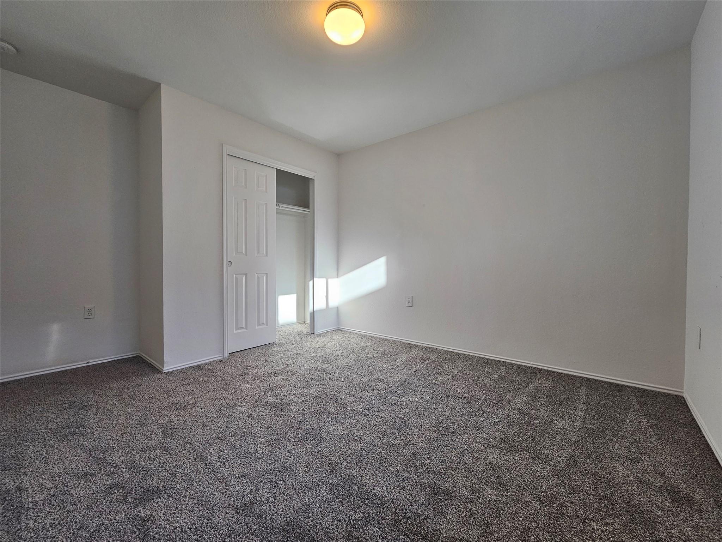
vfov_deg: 89.9
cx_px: 361
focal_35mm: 13
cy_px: 271
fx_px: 271
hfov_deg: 106.2
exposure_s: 1/60
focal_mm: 2.2
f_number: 2.2
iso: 100
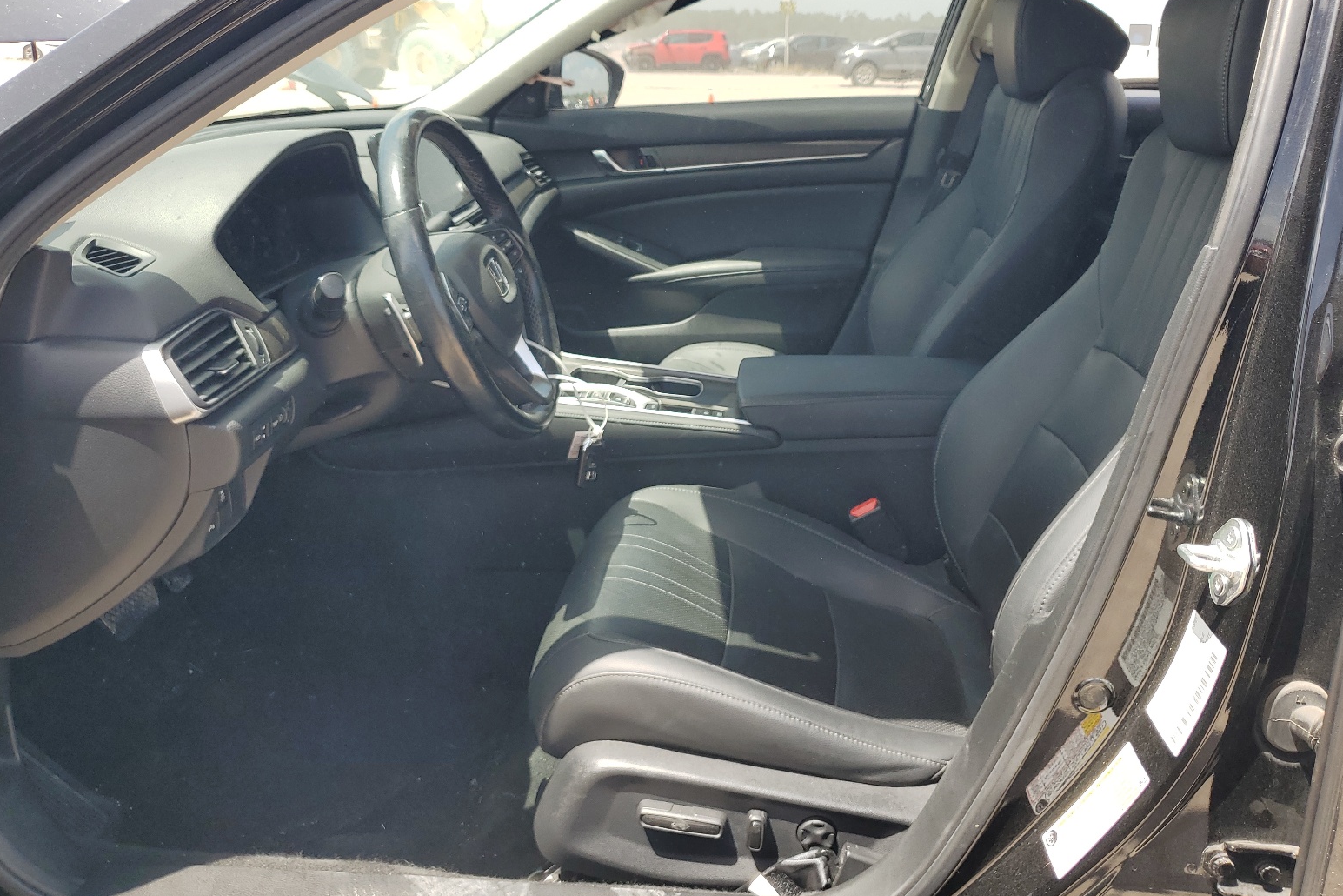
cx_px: 678
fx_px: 1044
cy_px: 401
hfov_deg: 65.5
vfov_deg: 46.3
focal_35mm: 28
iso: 50
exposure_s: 1/667
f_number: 1.5
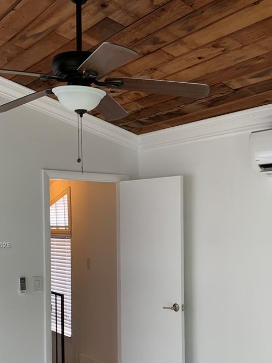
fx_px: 471
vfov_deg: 41.5
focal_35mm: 45
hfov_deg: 32.2
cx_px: 150
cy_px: 246
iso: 100
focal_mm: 4.25
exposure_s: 1/60
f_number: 1.8
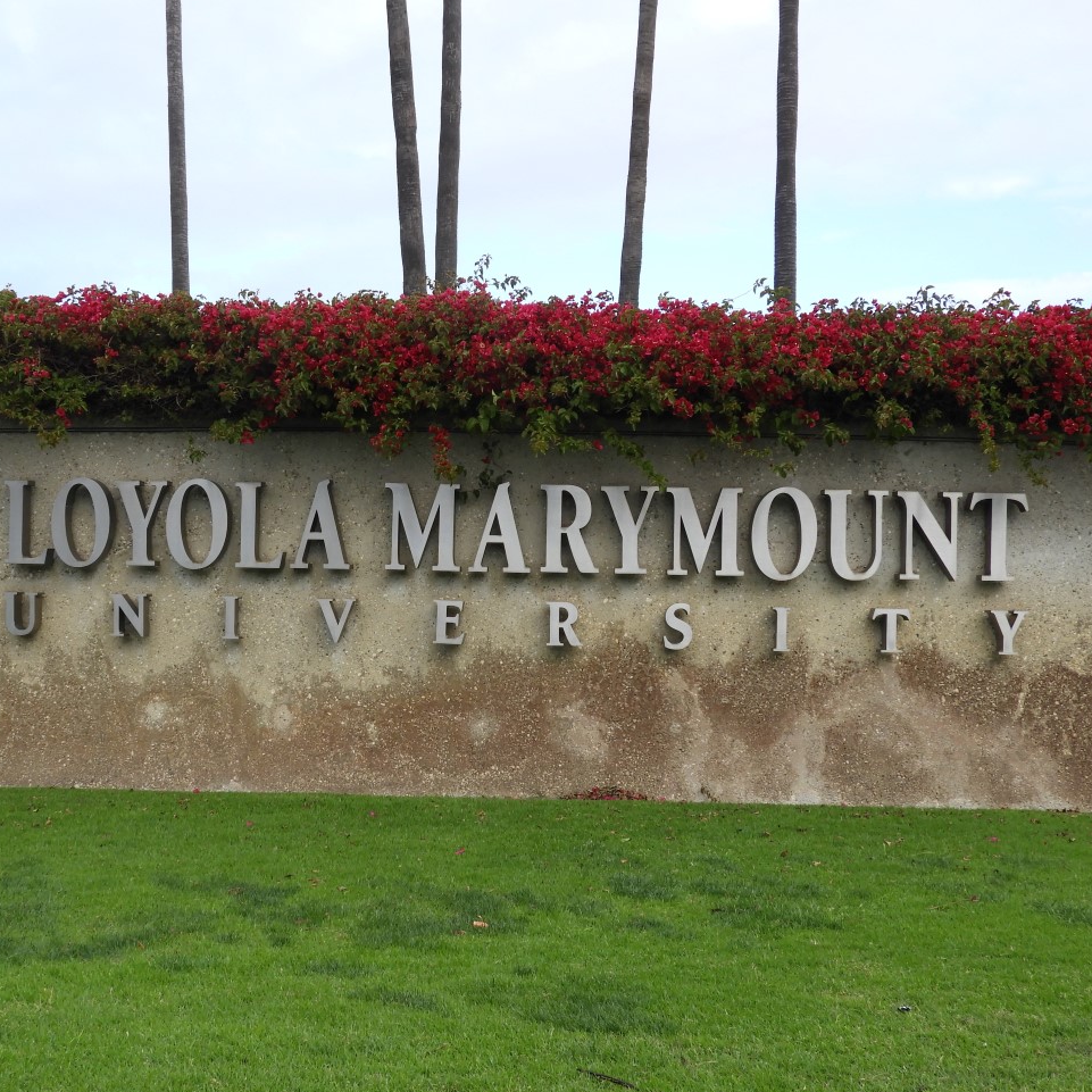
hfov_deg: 32.0
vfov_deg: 32.2
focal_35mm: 53
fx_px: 1892
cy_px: 595
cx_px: 392
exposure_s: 1/250
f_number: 3.8
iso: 100
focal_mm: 7.2
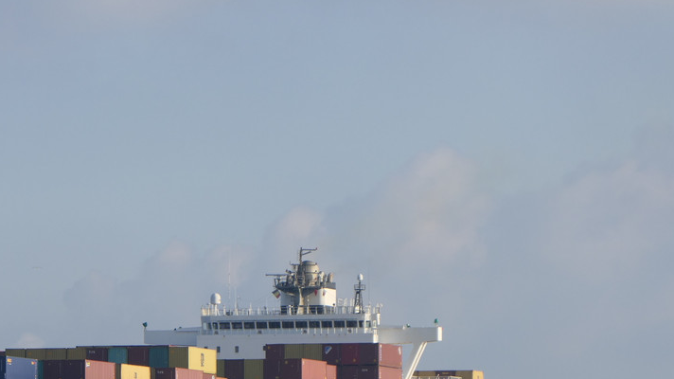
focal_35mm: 408
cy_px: 373
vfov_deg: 3.0
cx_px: 116
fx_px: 7290
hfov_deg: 5.3
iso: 125
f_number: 4.4
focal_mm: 84.7
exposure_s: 1/800
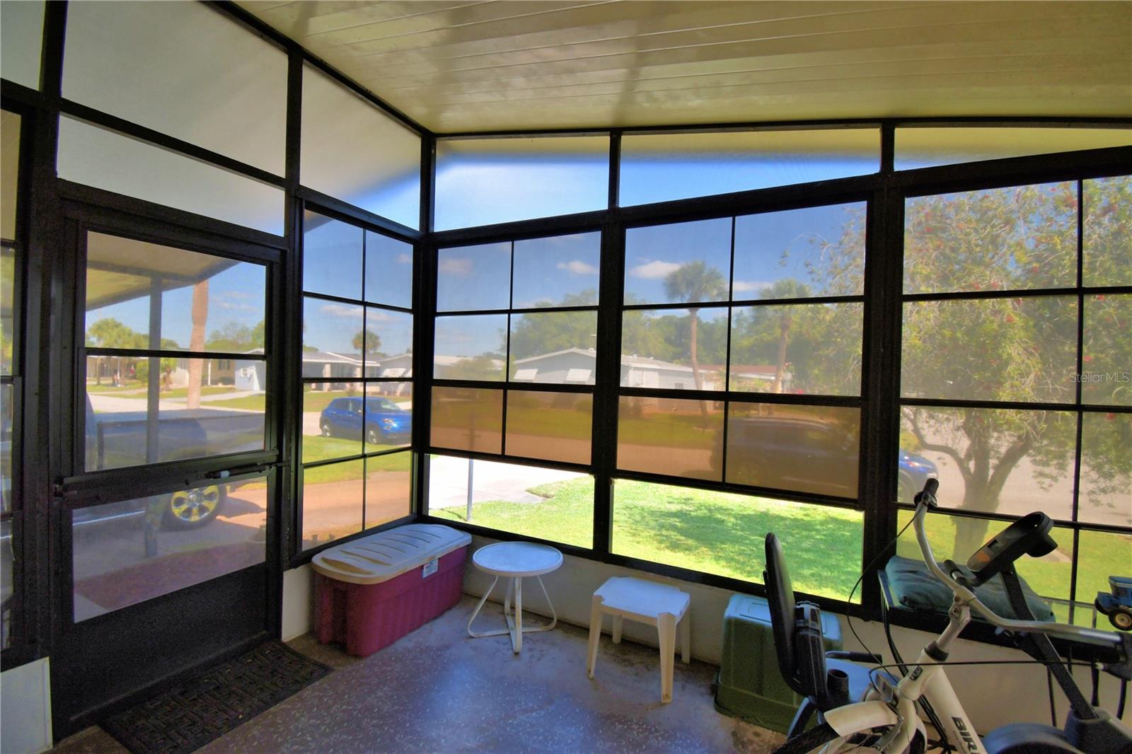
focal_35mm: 15
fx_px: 472
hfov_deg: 100.4
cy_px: 377
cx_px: 566
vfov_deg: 77.3
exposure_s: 1/320
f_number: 4.5
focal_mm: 10
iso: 200
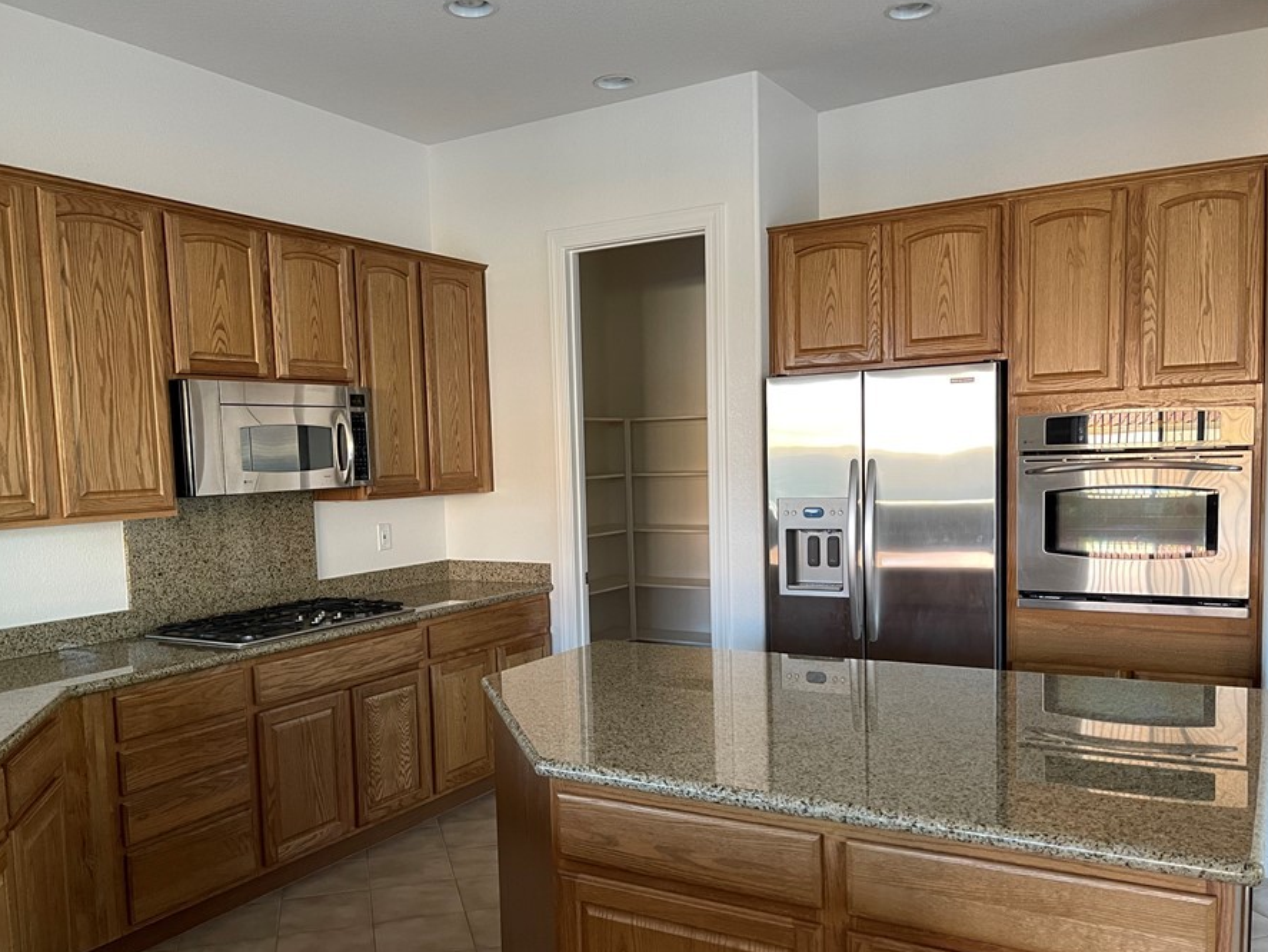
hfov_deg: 59.9
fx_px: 1099
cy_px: 545
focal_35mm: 30
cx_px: 580
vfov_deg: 46.7
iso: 250
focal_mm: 5.1
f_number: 1.6
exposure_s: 1/60
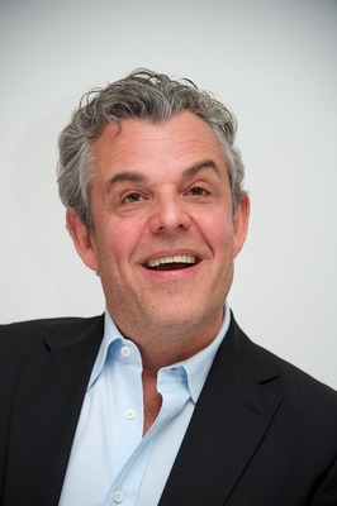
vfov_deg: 12.1
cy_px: 253
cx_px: 168
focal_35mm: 170
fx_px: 2391
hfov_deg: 8.1
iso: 400
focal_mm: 170
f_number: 5.6
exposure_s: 1/60
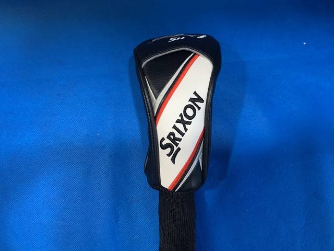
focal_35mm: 26
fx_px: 251
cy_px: 126
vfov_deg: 53.1
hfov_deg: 67.3
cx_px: 167
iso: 160
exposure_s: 1/60
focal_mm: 4.25
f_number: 1.8
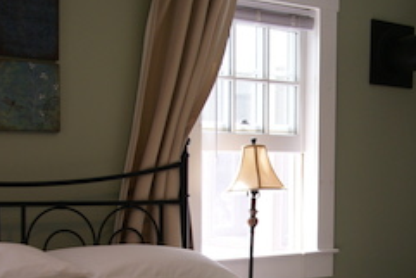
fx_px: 937
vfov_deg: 16.6
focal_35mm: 81
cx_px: 304
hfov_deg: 24.8
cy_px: 260
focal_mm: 26
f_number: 4.5
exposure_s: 1/50
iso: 100
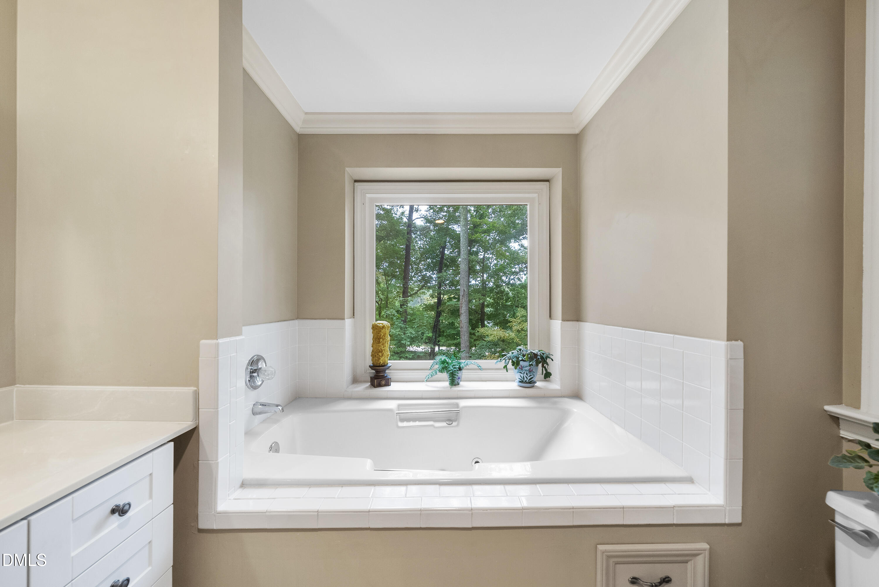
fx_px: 293
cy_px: 294
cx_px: 440
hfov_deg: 112.6
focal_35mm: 12
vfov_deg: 90.1
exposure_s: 1/8
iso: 800
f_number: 7.1
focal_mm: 12
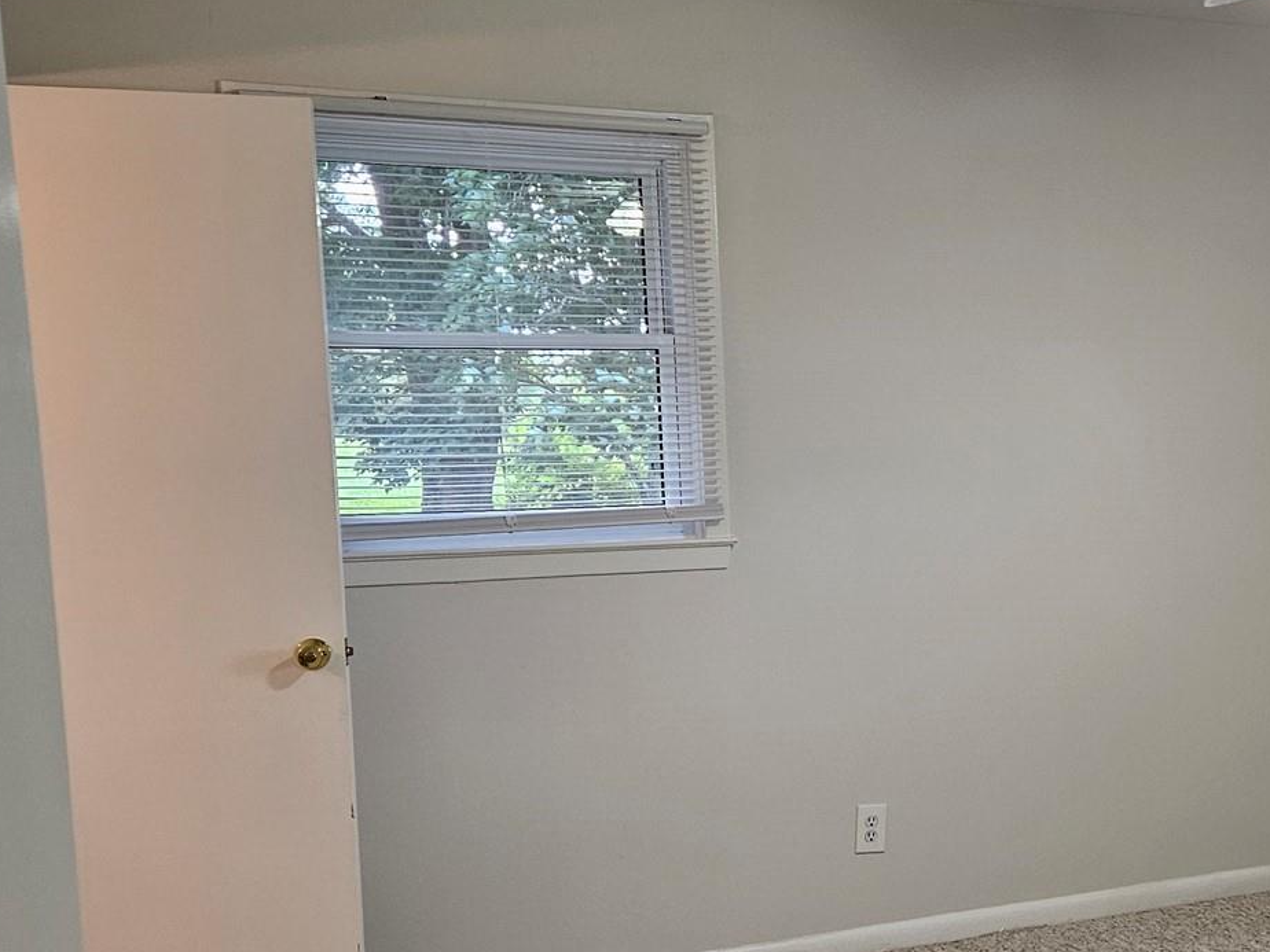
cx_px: 1123
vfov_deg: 28.4
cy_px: 600
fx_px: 1871
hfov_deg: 35.5
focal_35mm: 51
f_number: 1.8
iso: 160
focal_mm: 5.4
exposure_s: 1/120
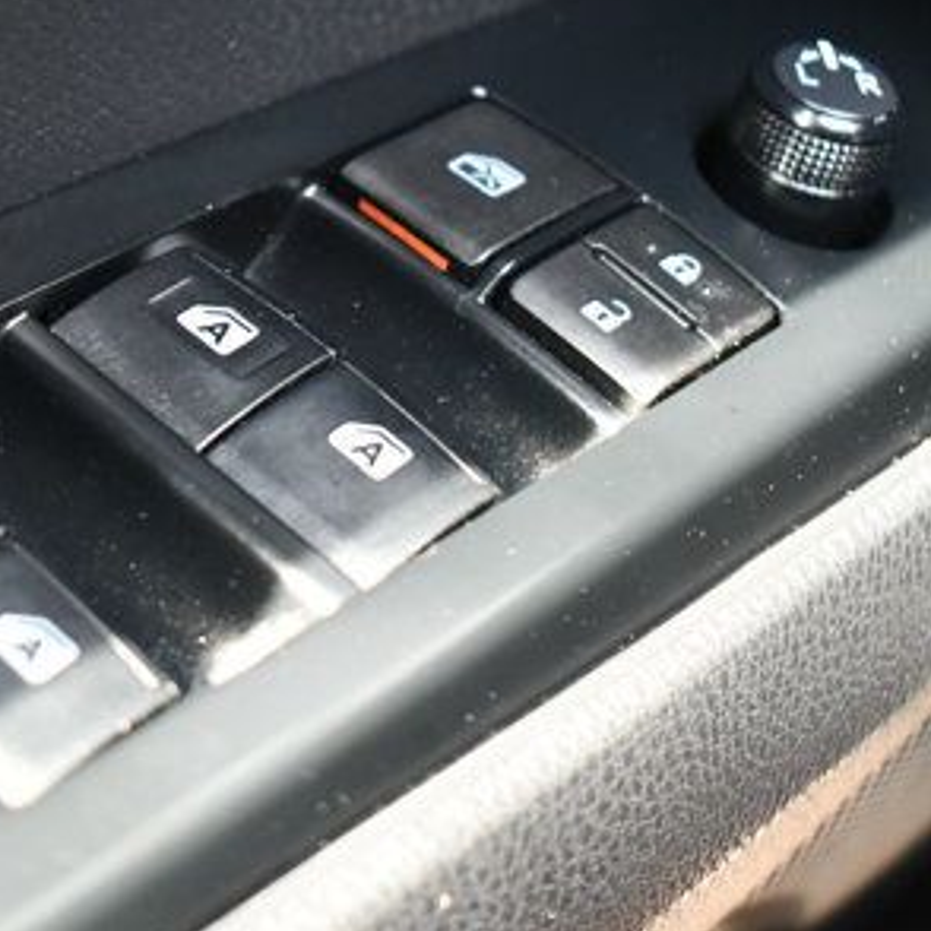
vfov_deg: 17.3
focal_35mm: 100
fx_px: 3043
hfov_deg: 17.3
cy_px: 296
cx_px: 225
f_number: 4.8
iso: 3600
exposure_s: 1/60
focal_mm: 36
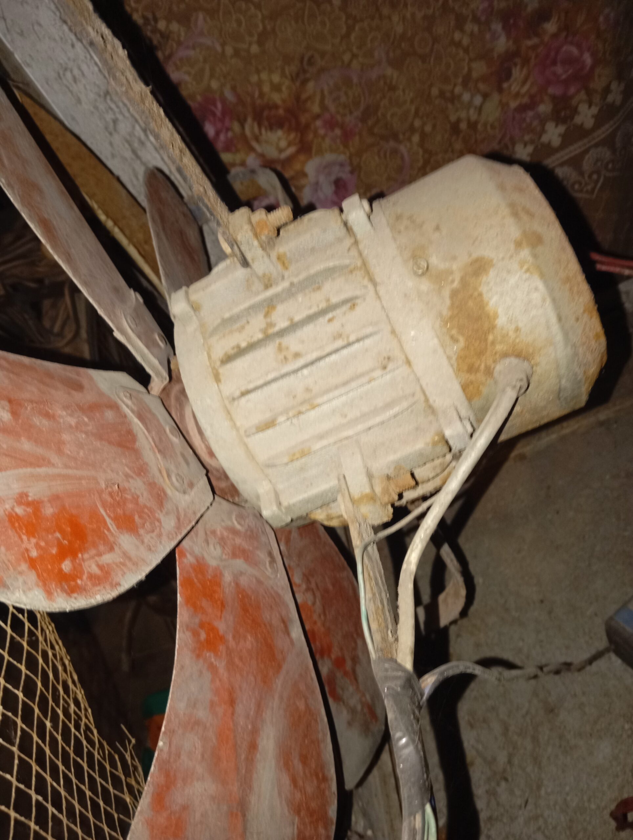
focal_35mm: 28
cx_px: 316
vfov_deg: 63.4
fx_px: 681
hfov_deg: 49.9
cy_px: 420
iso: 390
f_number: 1.8
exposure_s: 1/16.7
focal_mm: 4.22
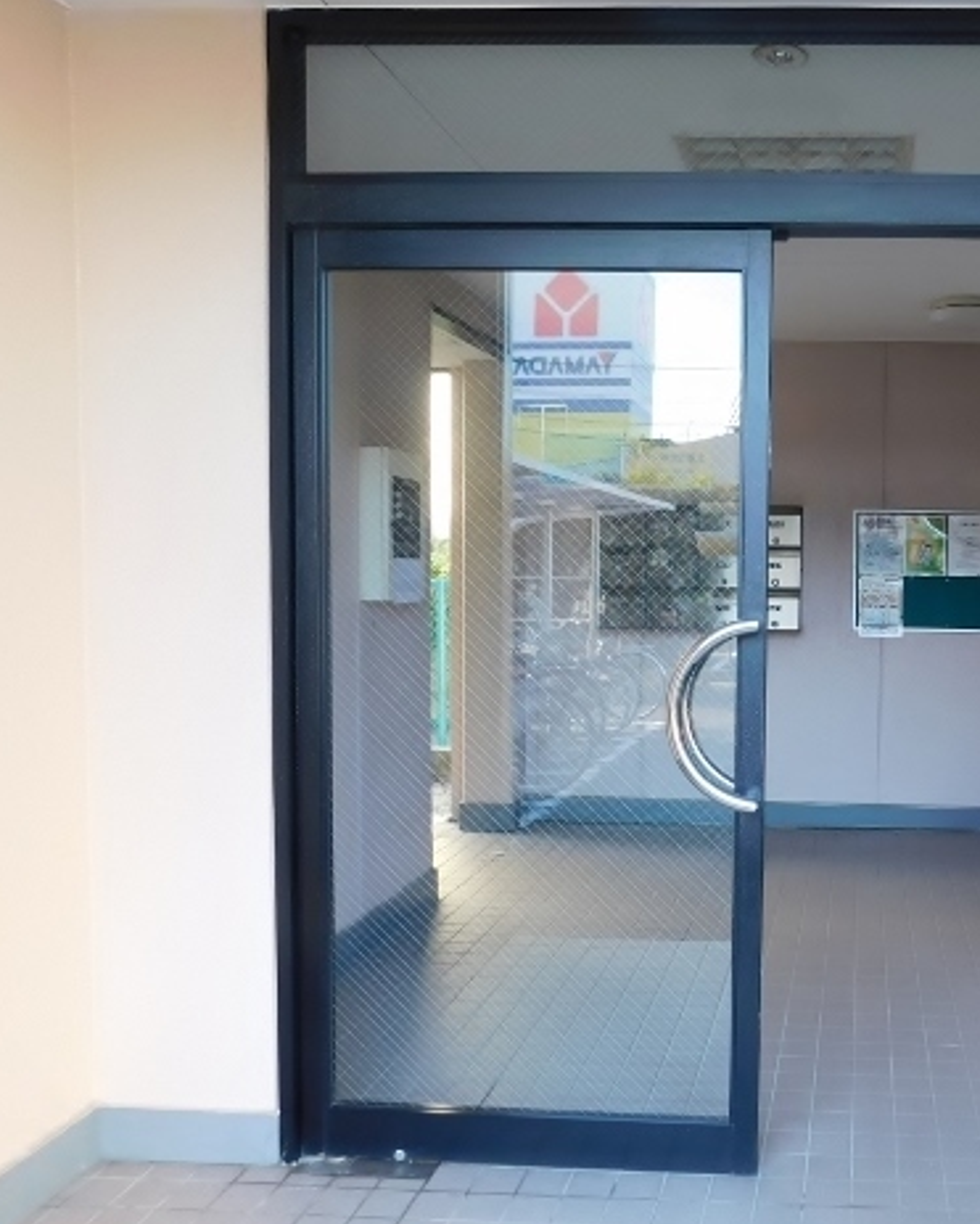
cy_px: 629
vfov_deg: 57.1
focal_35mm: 31
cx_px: 832
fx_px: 1123
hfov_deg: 44.0
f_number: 3
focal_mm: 4
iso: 125
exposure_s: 1/50
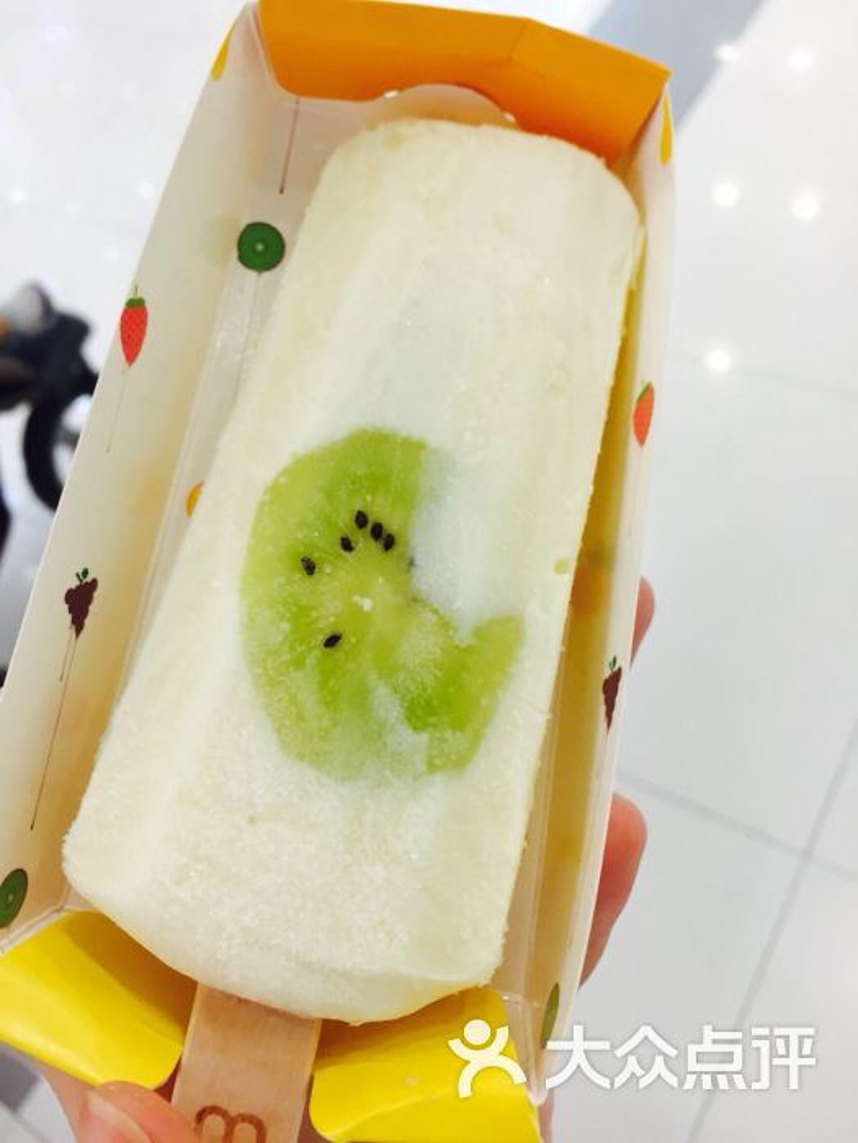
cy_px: 572
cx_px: 429
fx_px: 958
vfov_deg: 61.7
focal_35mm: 29
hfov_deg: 48.2
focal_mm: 4.15
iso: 64
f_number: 2.2
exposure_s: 1/30
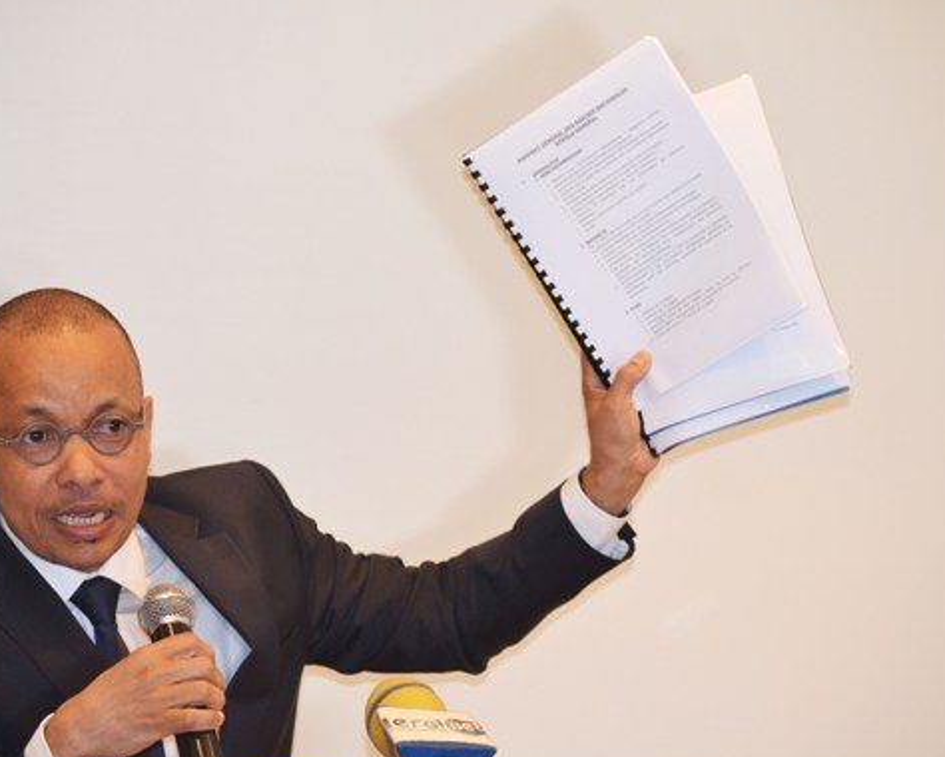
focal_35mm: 146
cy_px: 382
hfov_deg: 13.2
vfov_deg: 10.6
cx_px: 457
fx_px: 4087
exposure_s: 1/60
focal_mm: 82
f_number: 4.2
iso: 900
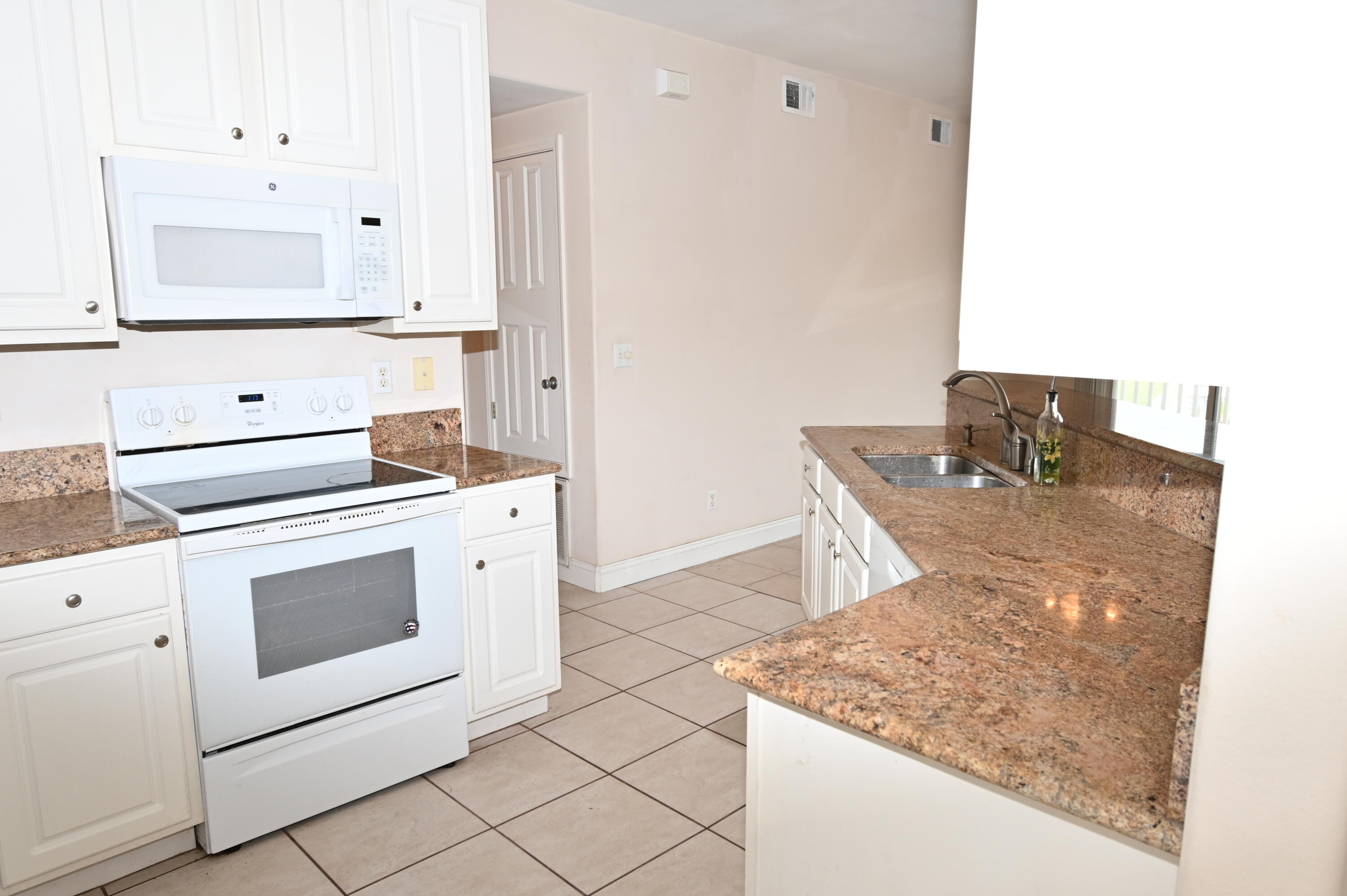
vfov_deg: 53.1
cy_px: 448
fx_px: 898
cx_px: 674
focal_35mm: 24
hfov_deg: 73.8
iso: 200
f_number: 5.3
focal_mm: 16
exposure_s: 1/100
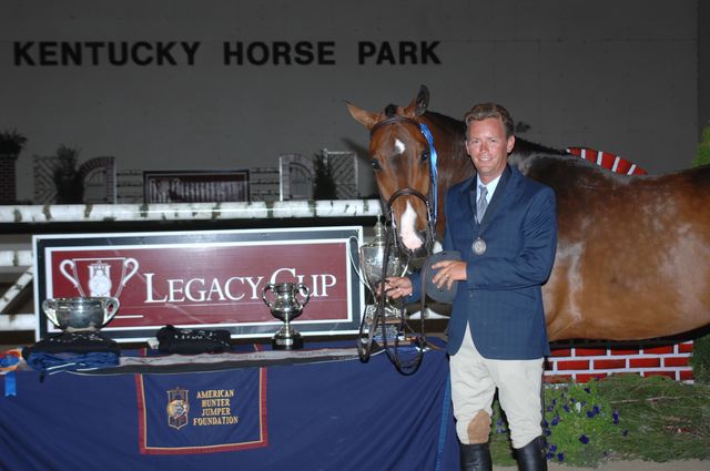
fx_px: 1418
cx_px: 355
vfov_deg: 18.9
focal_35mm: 72
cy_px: 236
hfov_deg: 28.1
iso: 200
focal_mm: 48
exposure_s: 1/125
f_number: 4.2
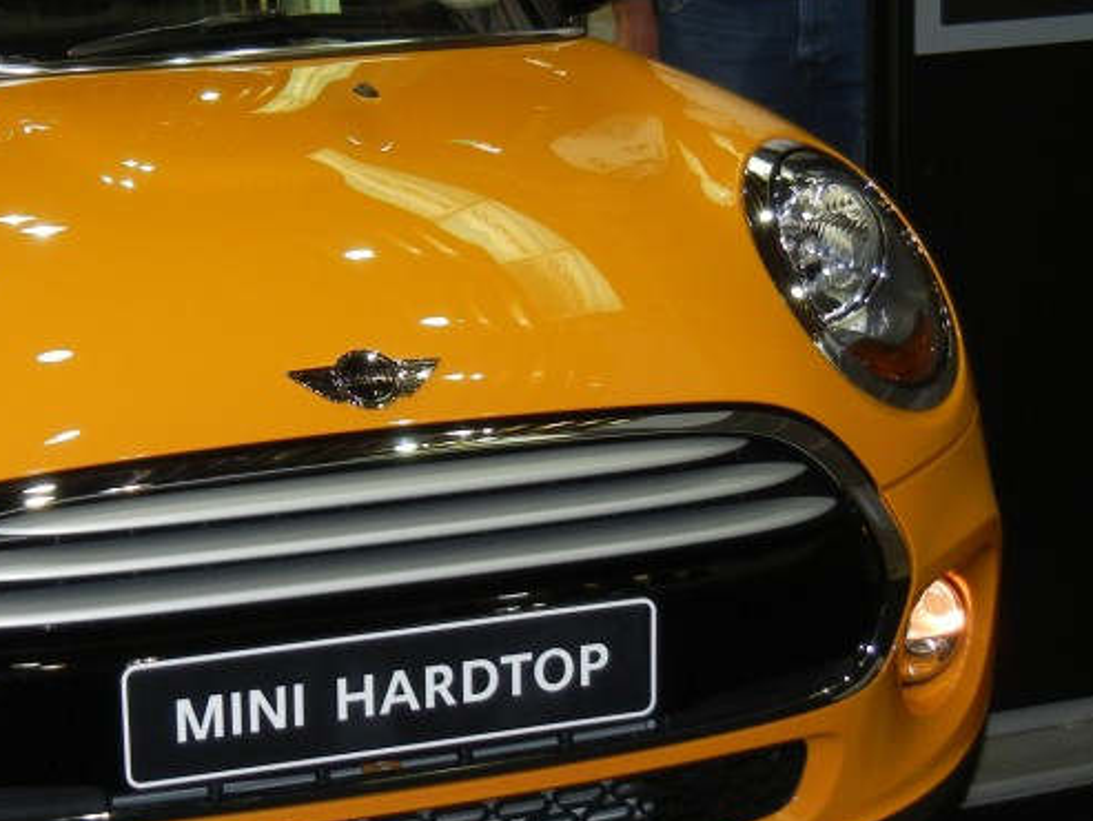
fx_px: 2558
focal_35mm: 81
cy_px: 300
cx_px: 222
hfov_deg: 23.8
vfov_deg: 18.2
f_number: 3.7
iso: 215
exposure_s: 1/30
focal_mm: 7.1
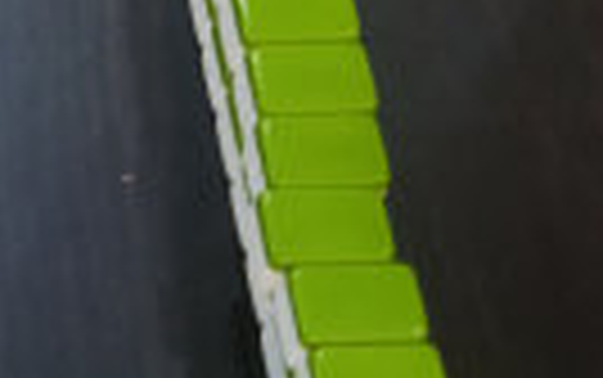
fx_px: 2155
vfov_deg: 10.0
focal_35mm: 131
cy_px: 232
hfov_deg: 14.7
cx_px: -338
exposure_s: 1/25
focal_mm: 4.71
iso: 403
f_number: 1.79
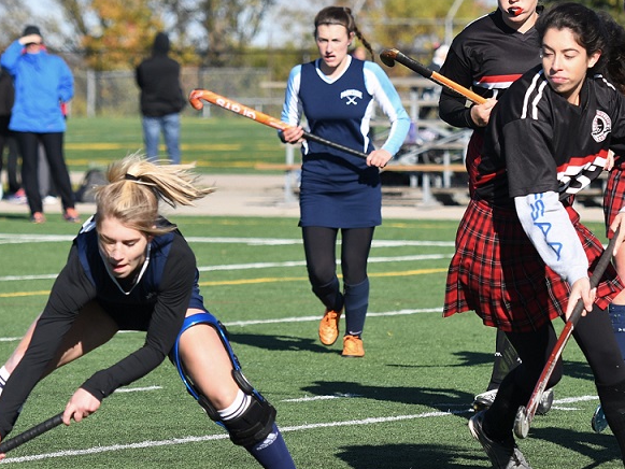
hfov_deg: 6.5
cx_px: 414
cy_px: 346
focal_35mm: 304
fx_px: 5490
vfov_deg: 4.9
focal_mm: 110
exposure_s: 1/1000
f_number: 4
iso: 125
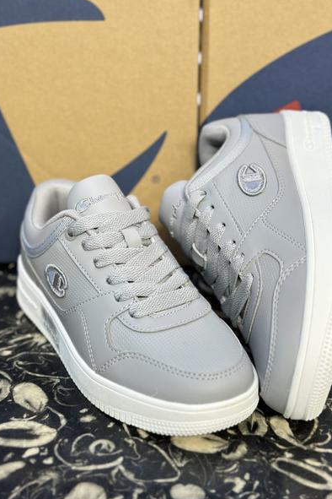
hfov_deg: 26.5
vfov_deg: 38.9
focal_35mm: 51
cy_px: 248
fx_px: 705
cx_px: 187
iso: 64
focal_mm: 6.86
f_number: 1.78
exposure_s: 1/163
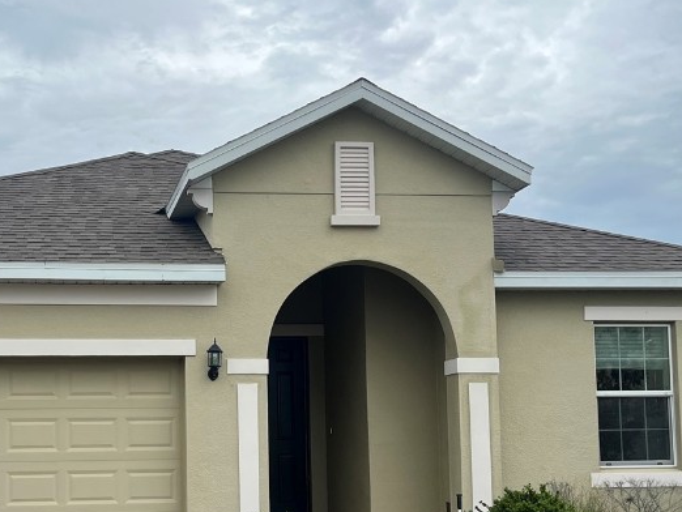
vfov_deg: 28.2
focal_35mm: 51
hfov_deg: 36.6
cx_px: 170
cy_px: 381
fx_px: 1005
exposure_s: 1/4016
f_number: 1.6
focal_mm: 5.1
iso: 50
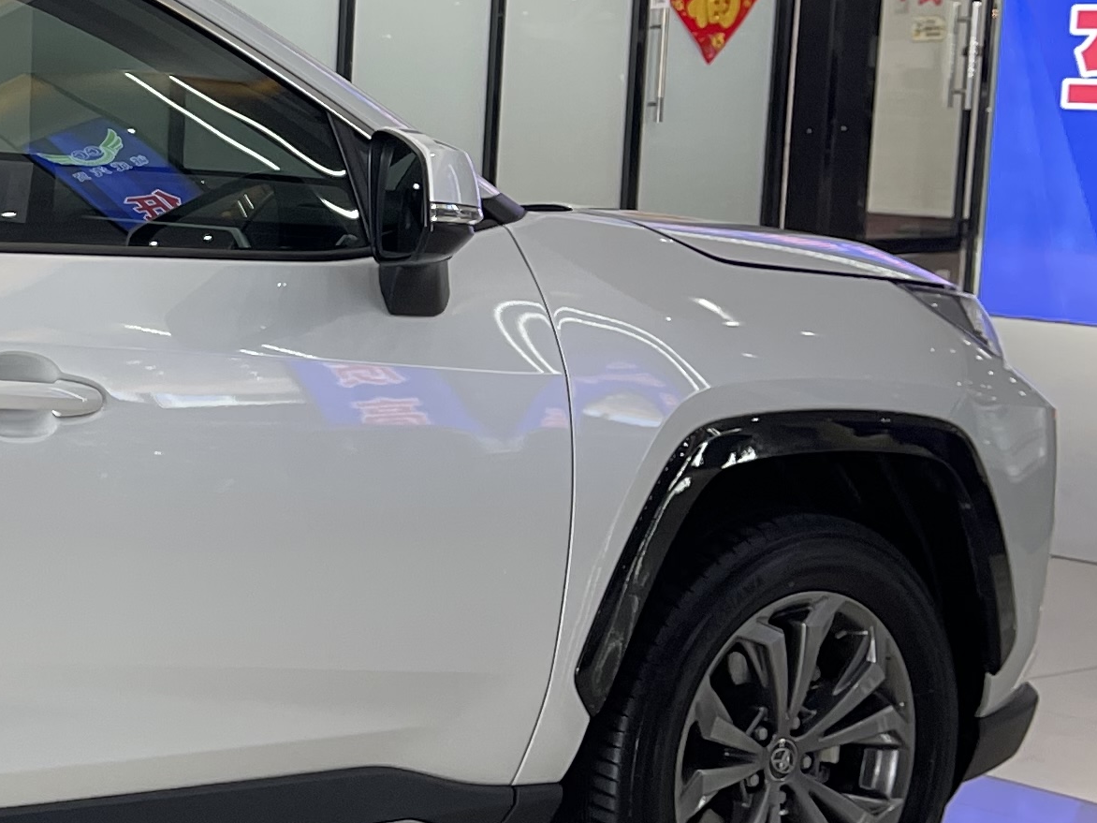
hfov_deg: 19.7
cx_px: -563
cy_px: 395
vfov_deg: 17.2
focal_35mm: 86
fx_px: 2725
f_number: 1.6
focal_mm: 5.1
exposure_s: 1/100
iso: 125
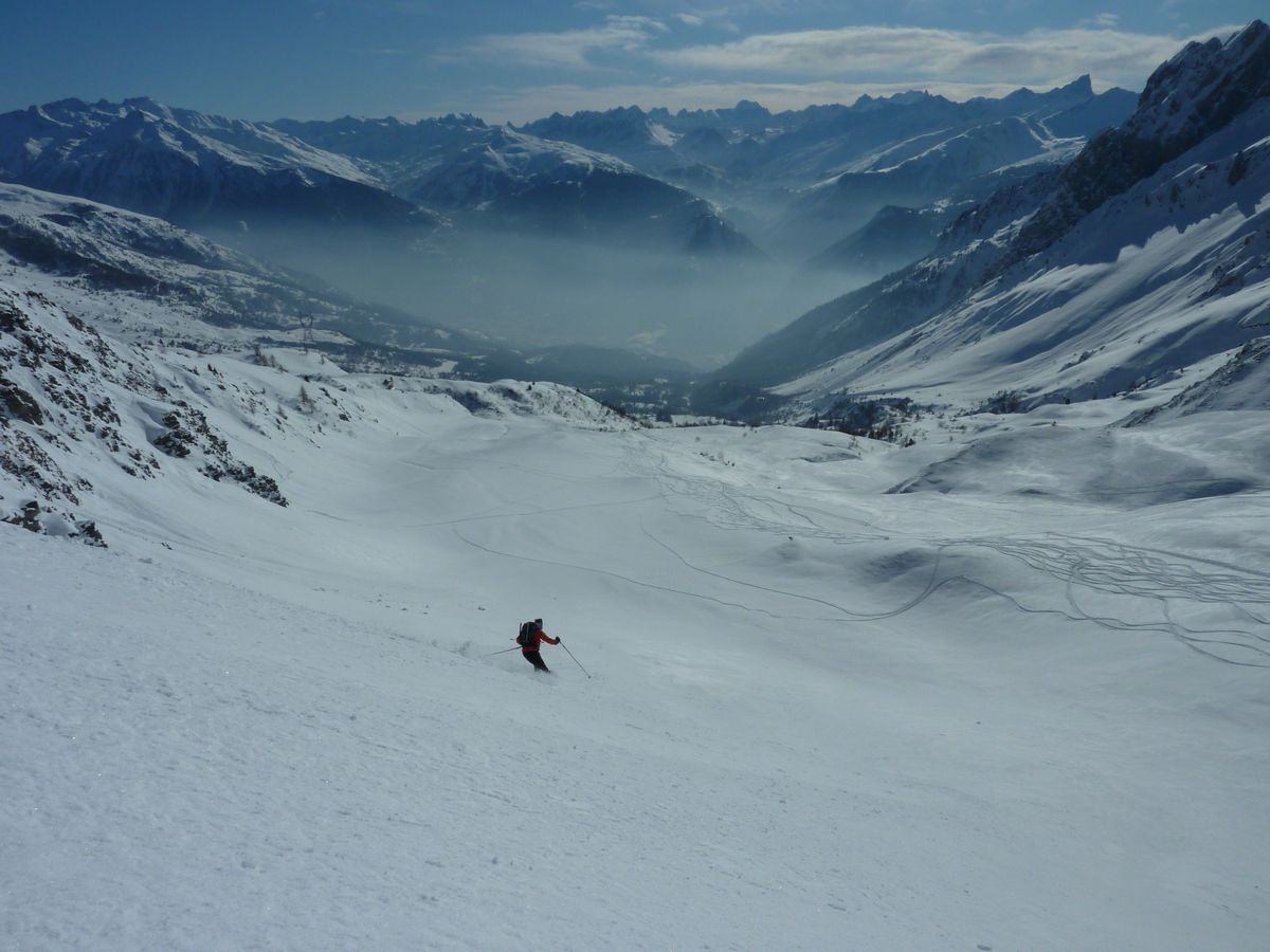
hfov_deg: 69.4
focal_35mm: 25
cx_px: 635
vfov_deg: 54.9
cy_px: 476
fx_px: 917
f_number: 6.3
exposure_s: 1/2000
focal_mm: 4.1
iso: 80
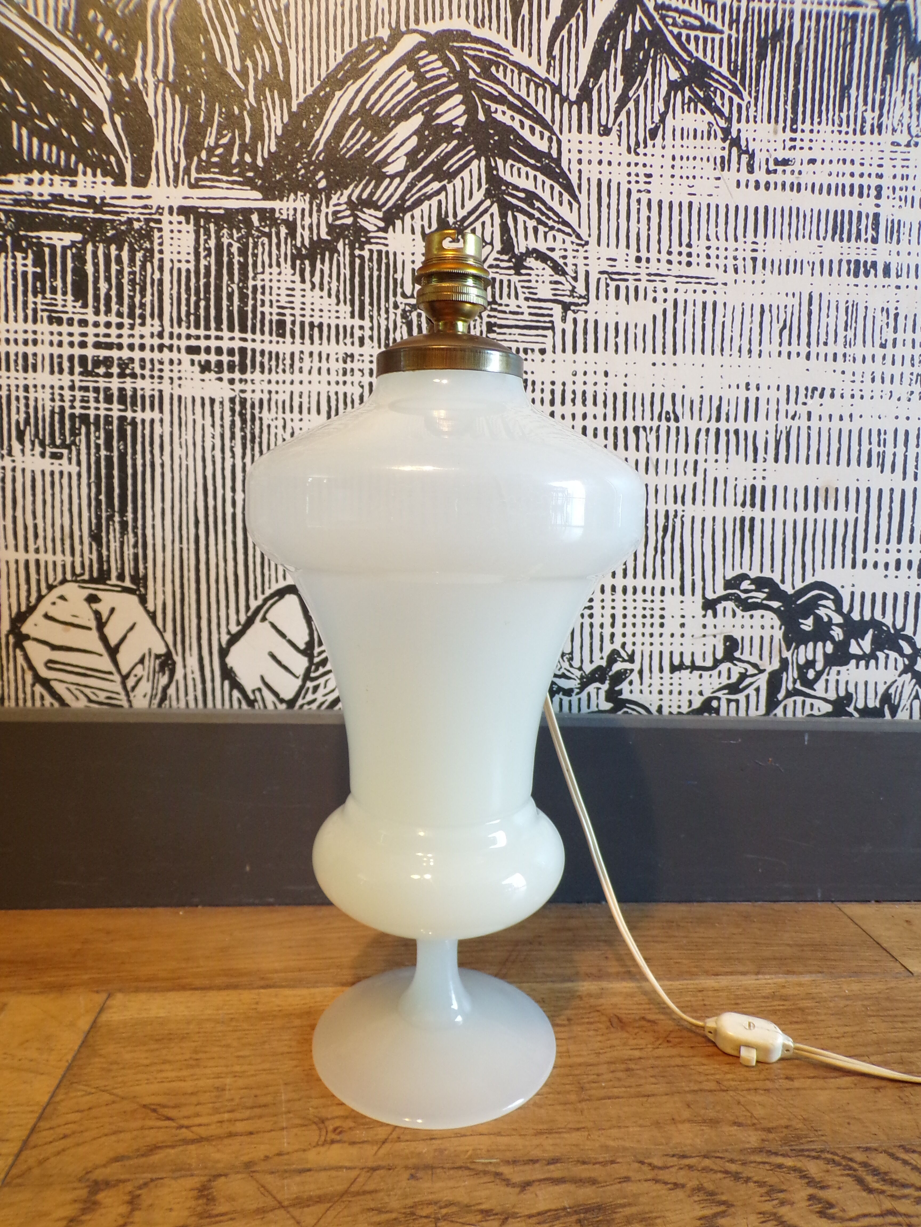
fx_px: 851
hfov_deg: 56.8
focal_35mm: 24
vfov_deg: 71.6
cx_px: 460
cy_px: 614
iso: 200
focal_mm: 4.3
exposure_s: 1/20
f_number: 3
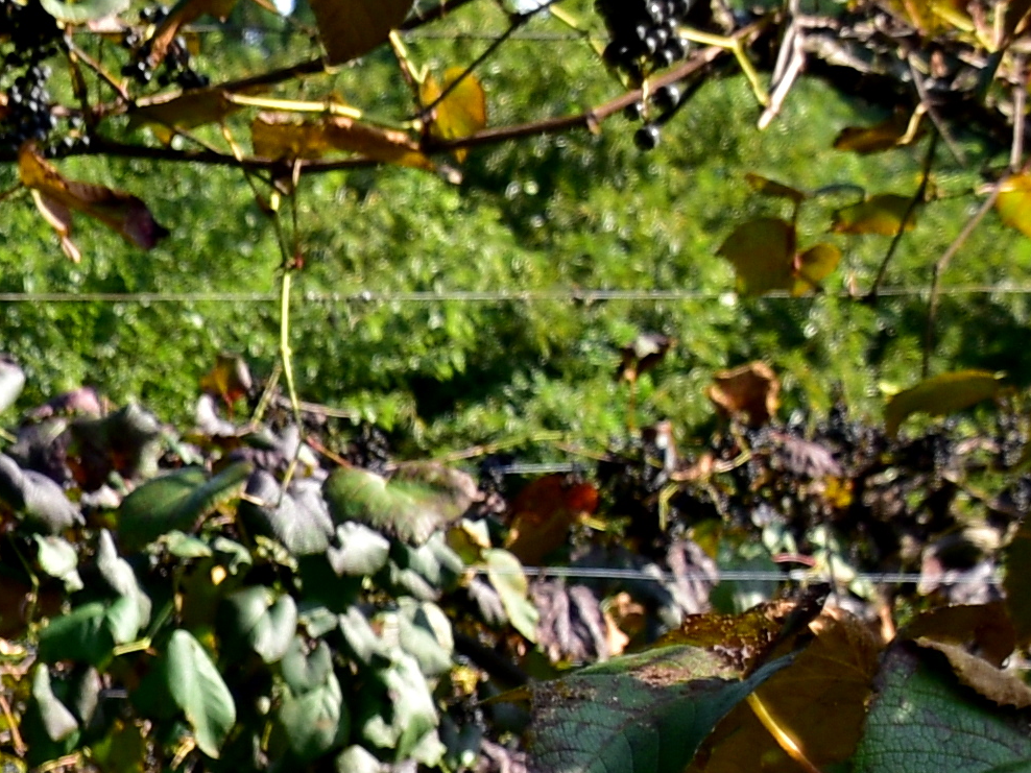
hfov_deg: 7.4
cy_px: 1343
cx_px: -1232
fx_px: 7563
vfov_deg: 5.8
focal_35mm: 254
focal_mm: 29
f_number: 4
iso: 100
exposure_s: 1/400
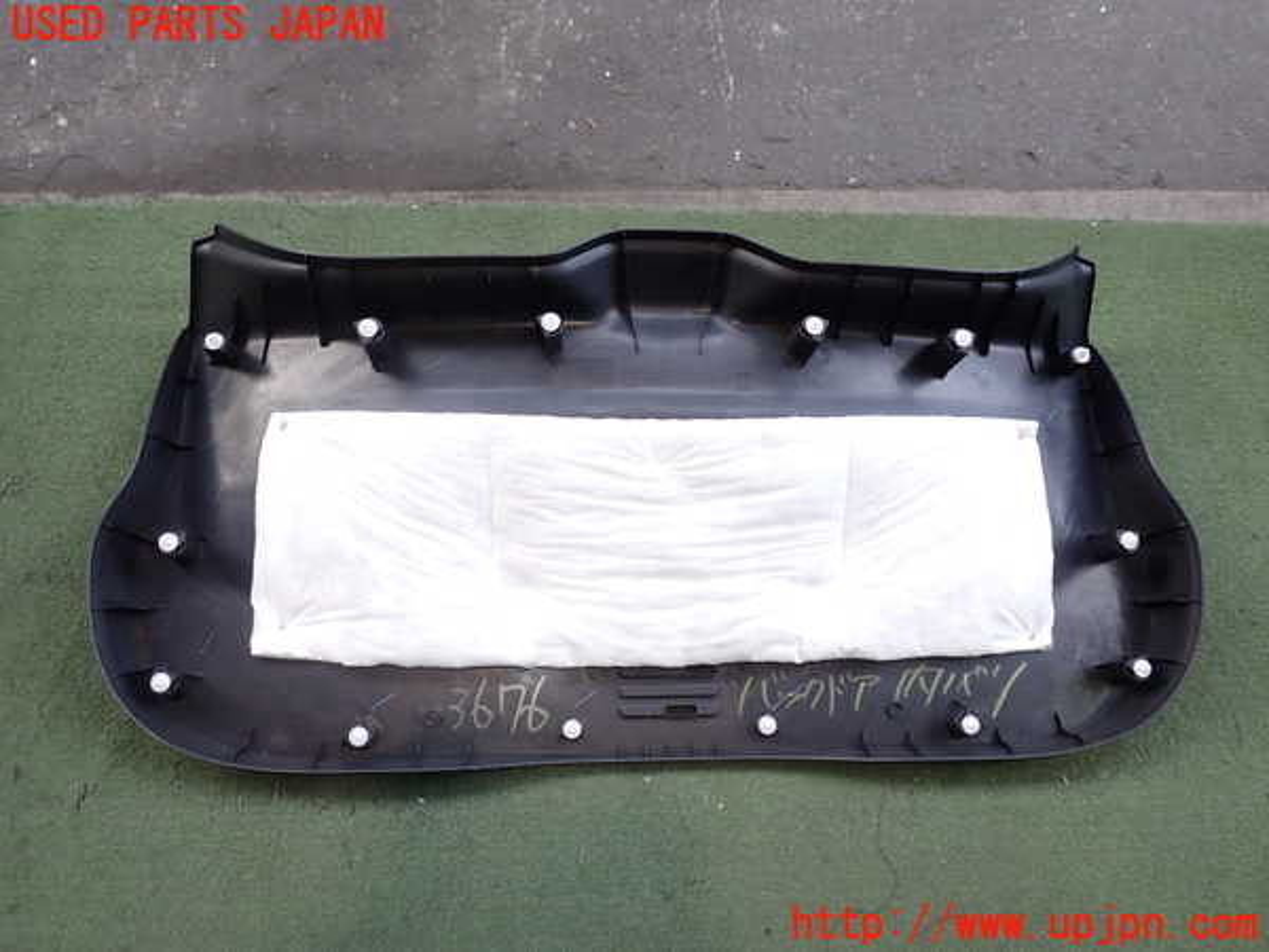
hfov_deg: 60.0
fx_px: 1100
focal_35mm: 30
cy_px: 476
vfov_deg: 46.8
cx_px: 634
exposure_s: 1/80
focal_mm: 5.4
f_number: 2.3
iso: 200
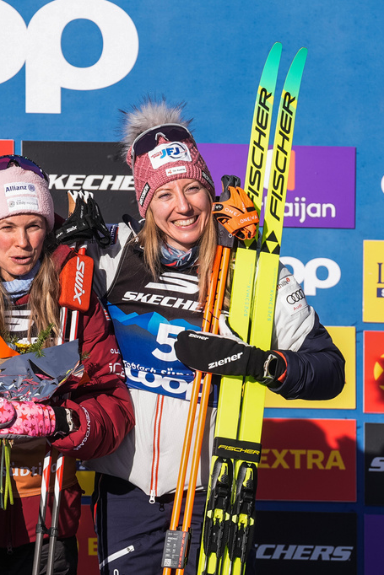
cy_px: 288
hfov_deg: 3.0
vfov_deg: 4.6
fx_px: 7212
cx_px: -3
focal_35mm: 451
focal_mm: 200
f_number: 4.5
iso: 250
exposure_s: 1/1600
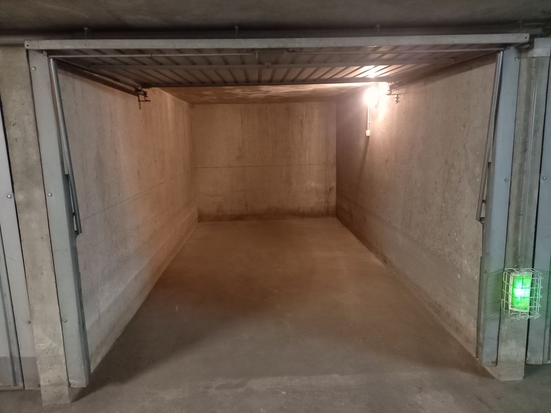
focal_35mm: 25
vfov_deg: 54.9
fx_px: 398
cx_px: 276
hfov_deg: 69.4
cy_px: 206
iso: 1600
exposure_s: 1/20
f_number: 1.8
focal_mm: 4.65
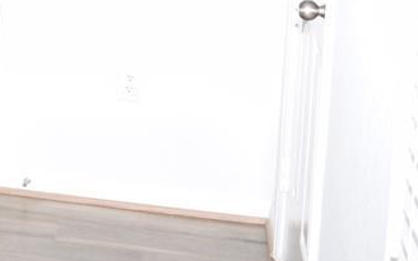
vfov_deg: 11.8
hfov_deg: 17.9
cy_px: -162
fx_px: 1196
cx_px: -189
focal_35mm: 105
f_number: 6.3
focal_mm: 22
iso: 400
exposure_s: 1/160
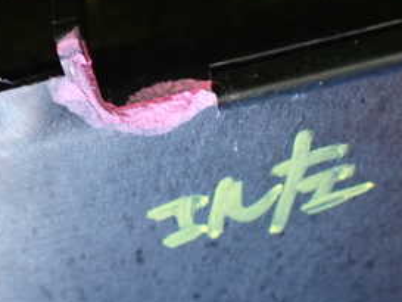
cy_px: 87
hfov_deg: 28.9
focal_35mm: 66
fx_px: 767
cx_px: 102
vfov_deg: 22.1
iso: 1000
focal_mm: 5.4
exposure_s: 1/30
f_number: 2.3
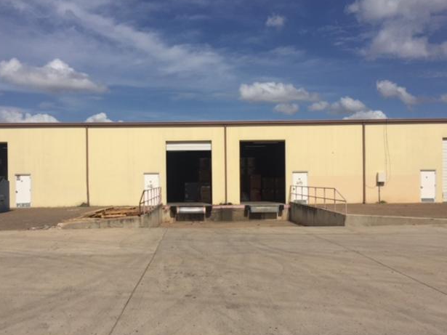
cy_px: 186
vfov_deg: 42.9
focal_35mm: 33
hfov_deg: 55.3
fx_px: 426
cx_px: 201
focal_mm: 4.15
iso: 32
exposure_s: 1/7937
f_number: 2.2
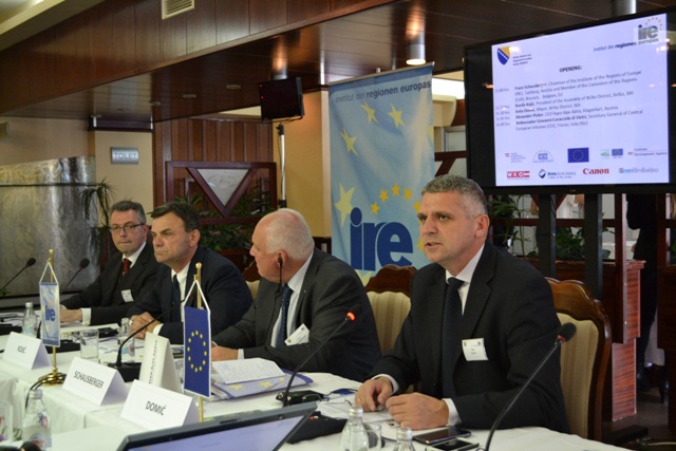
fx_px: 817
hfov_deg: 45.0
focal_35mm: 44
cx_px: 338
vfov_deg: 30.9
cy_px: 226
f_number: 4.5
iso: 2200
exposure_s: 1/60
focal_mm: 29
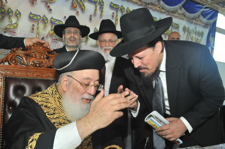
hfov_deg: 57.3
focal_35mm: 33
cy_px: 74
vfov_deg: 39.9
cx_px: 112
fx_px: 206
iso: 1000
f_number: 6.3
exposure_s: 1/100
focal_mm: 22
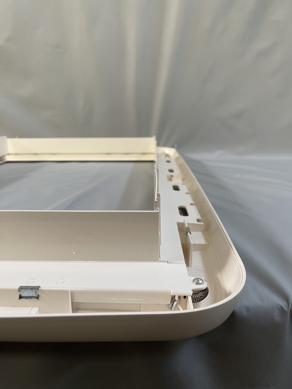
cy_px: 194
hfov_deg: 53.1
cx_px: 146
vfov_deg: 67.3
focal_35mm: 26
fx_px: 292
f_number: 1.6
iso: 125
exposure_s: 1/50
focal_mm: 5.1
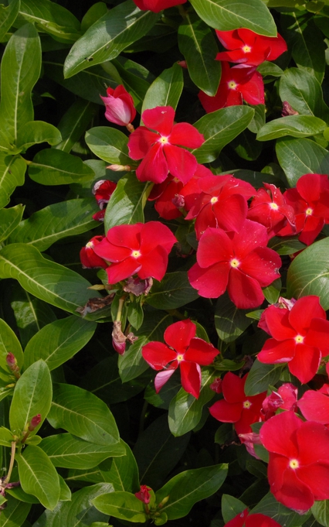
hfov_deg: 11.3
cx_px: 340
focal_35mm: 115
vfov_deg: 18.1
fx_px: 1649
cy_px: 264
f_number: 10
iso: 400
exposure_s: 1/350
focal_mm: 50
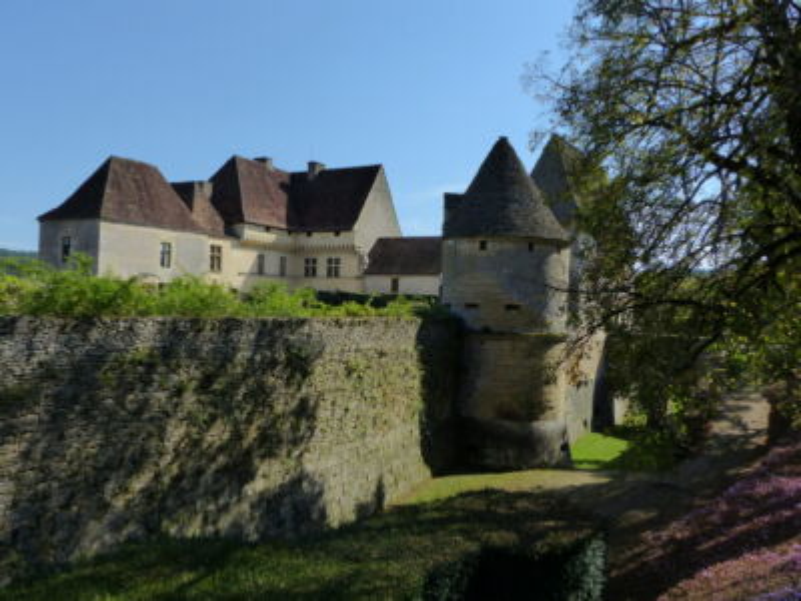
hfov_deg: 61.7
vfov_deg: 48.2
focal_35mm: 29
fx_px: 671
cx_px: 400
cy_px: 300
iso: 200
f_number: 5.6
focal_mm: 5.2
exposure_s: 1/640
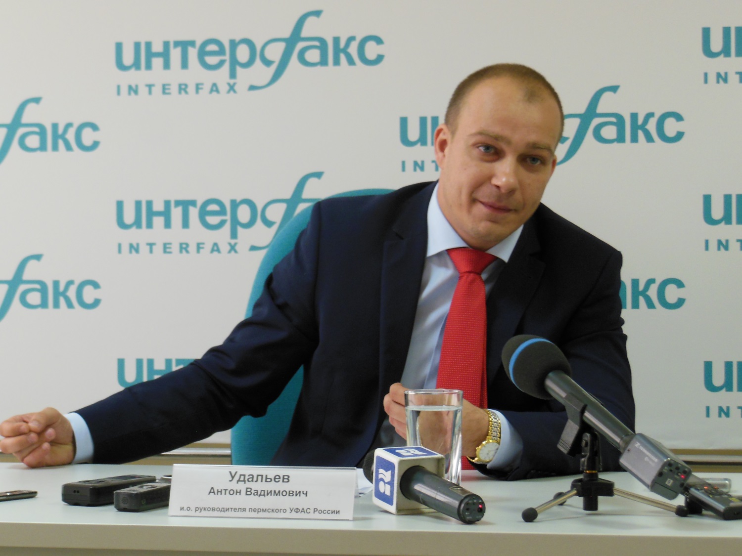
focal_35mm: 107
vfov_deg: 13.8
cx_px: 371
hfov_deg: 18.4
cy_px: 278
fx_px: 2294
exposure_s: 1/13
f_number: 5.7
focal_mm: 19.1
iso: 400
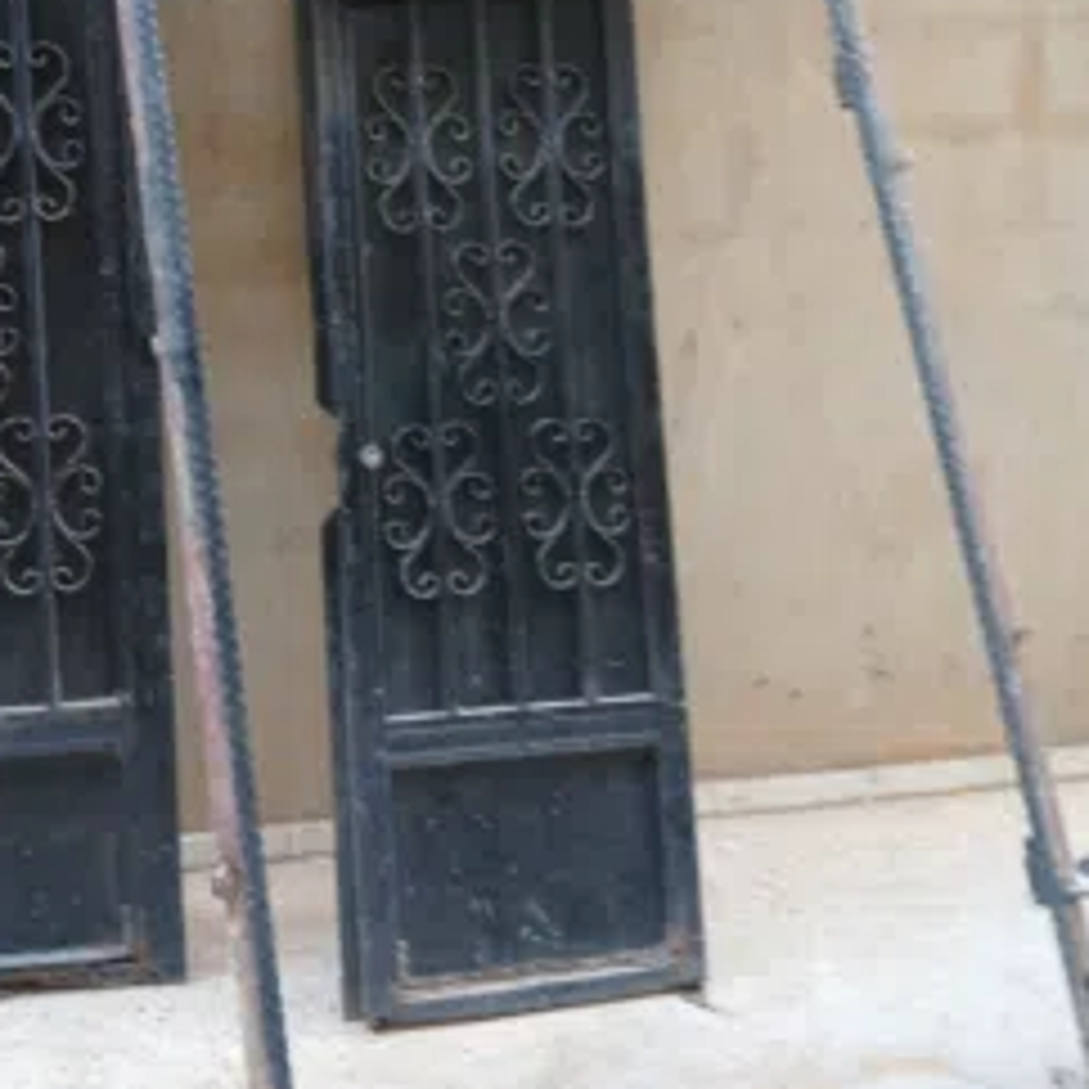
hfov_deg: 43.6
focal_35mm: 38
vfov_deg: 43.0
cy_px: 328
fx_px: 1353
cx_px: 436
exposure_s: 1/50
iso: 100
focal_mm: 3.98
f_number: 1.8
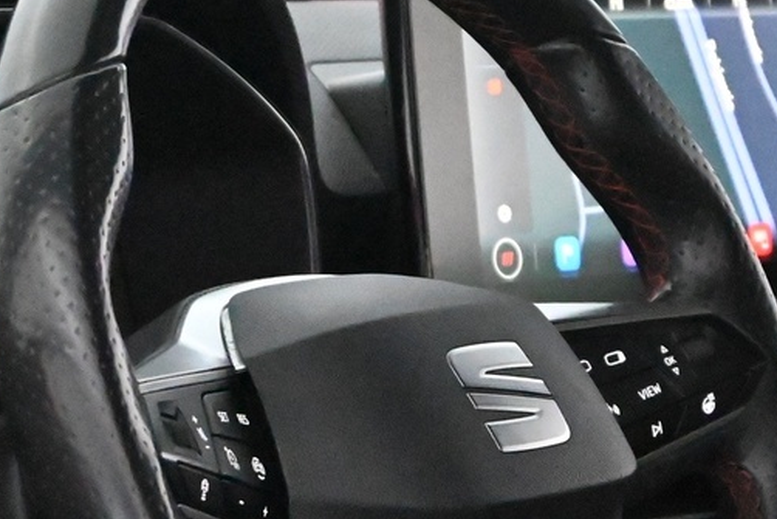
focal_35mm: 228
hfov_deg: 9.0
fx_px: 4914
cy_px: 390
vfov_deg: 6.0
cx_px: 664
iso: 20000
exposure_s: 1/80
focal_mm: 47
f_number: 6
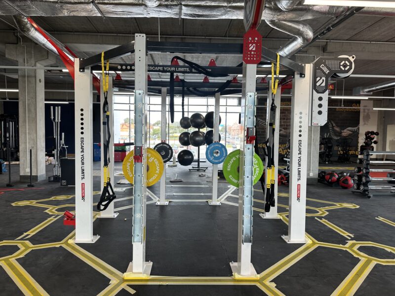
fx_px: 274
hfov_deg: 71.6
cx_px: 198
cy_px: 148
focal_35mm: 24
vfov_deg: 56.8
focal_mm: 6.86
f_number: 1.78
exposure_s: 1/157
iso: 64
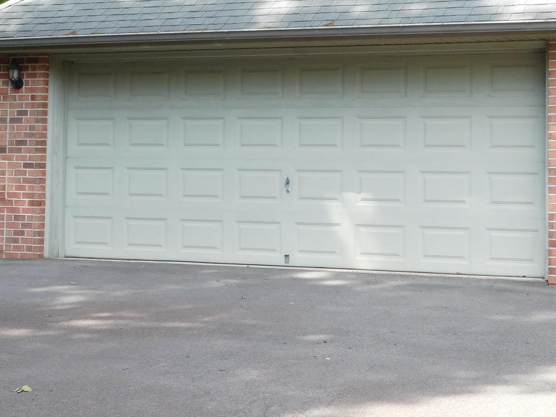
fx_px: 1349
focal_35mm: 84
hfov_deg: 23.2
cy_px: 91
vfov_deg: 17.4
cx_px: 349
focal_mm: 8
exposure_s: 1/200
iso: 125
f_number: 3.7
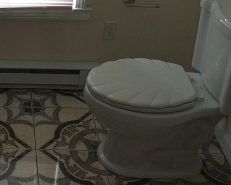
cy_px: 34
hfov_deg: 25.5
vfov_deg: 21.5
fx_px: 478
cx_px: -12
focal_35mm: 70
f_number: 2.2
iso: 50
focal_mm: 4.15
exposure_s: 1/30
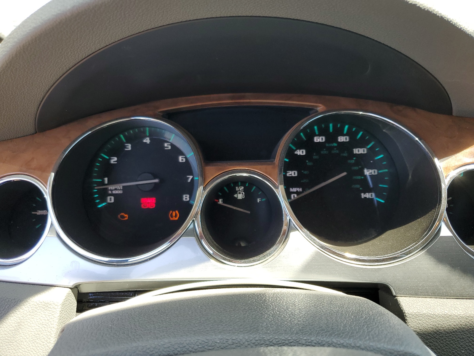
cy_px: 178
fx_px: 356
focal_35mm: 26
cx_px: 237
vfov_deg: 53.1
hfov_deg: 67.3
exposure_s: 1/238
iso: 50
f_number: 1.5
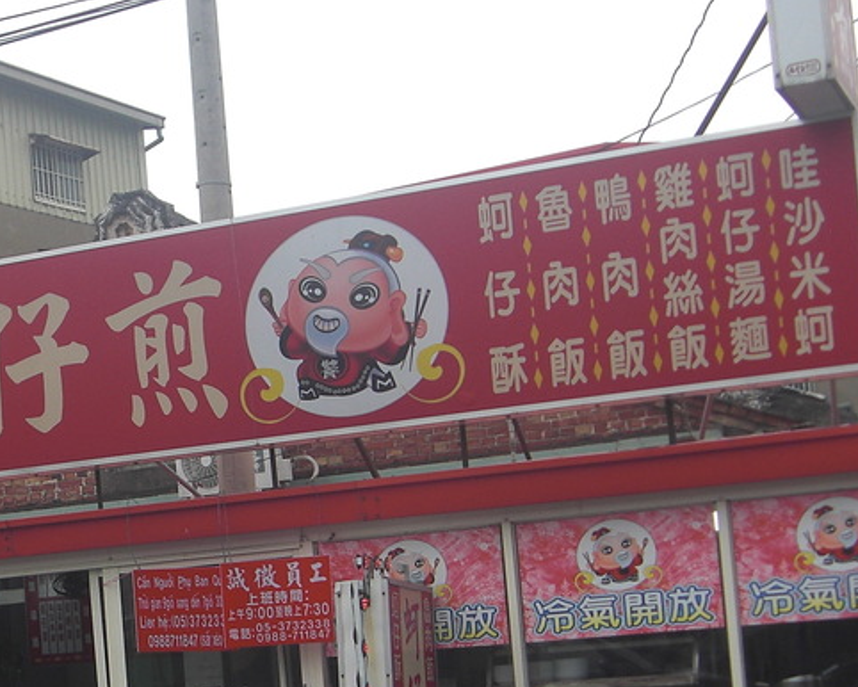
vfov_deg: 16.7
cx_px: 50
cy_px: 596
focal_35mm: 91
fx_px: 2312
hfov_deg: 20.5
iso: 50
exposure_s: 1/400
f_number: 3
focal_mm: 6.9
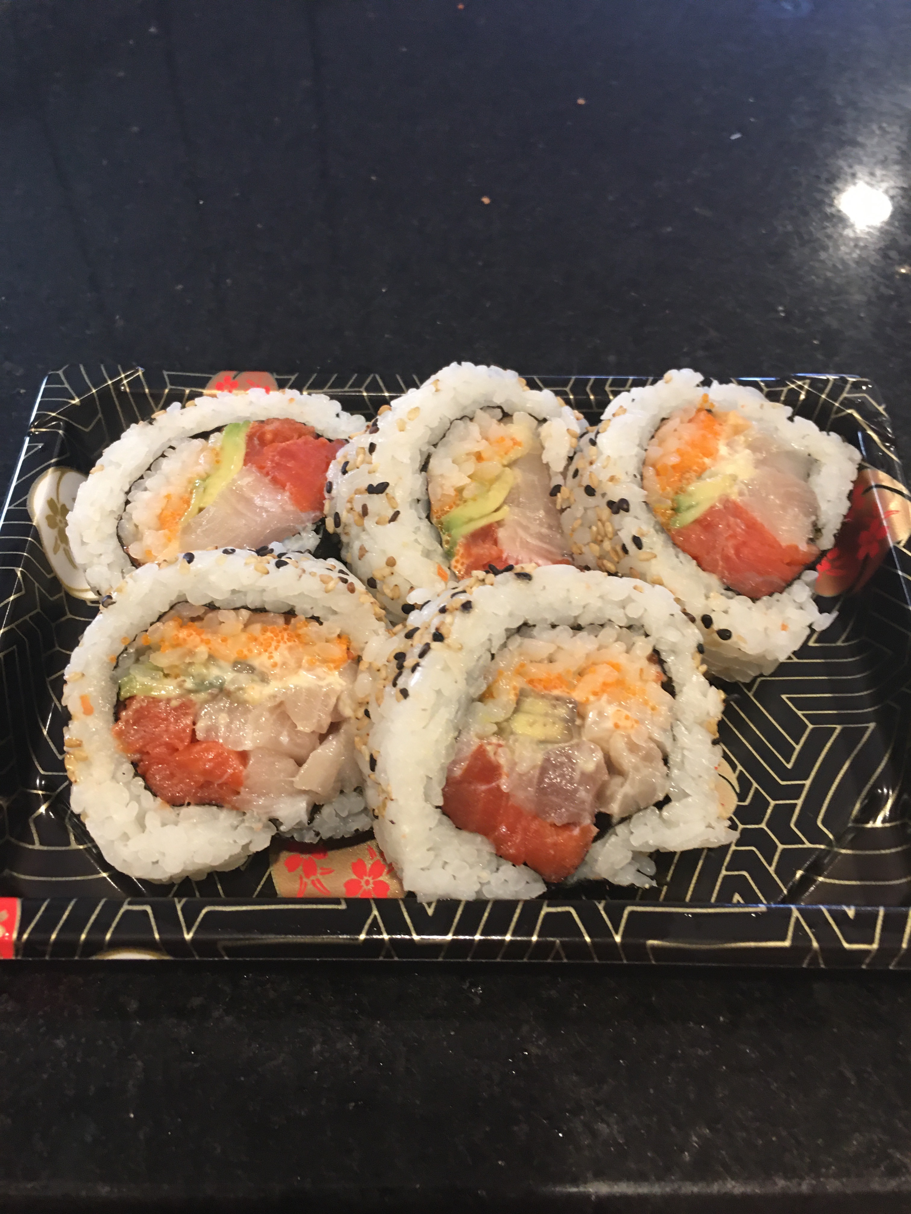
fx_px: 1018
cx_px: 456
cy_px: 607
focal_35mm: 29
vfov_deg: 61.7
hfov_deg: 48.2
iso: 50
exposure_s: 1/15
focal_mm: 4.15
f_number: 2.2
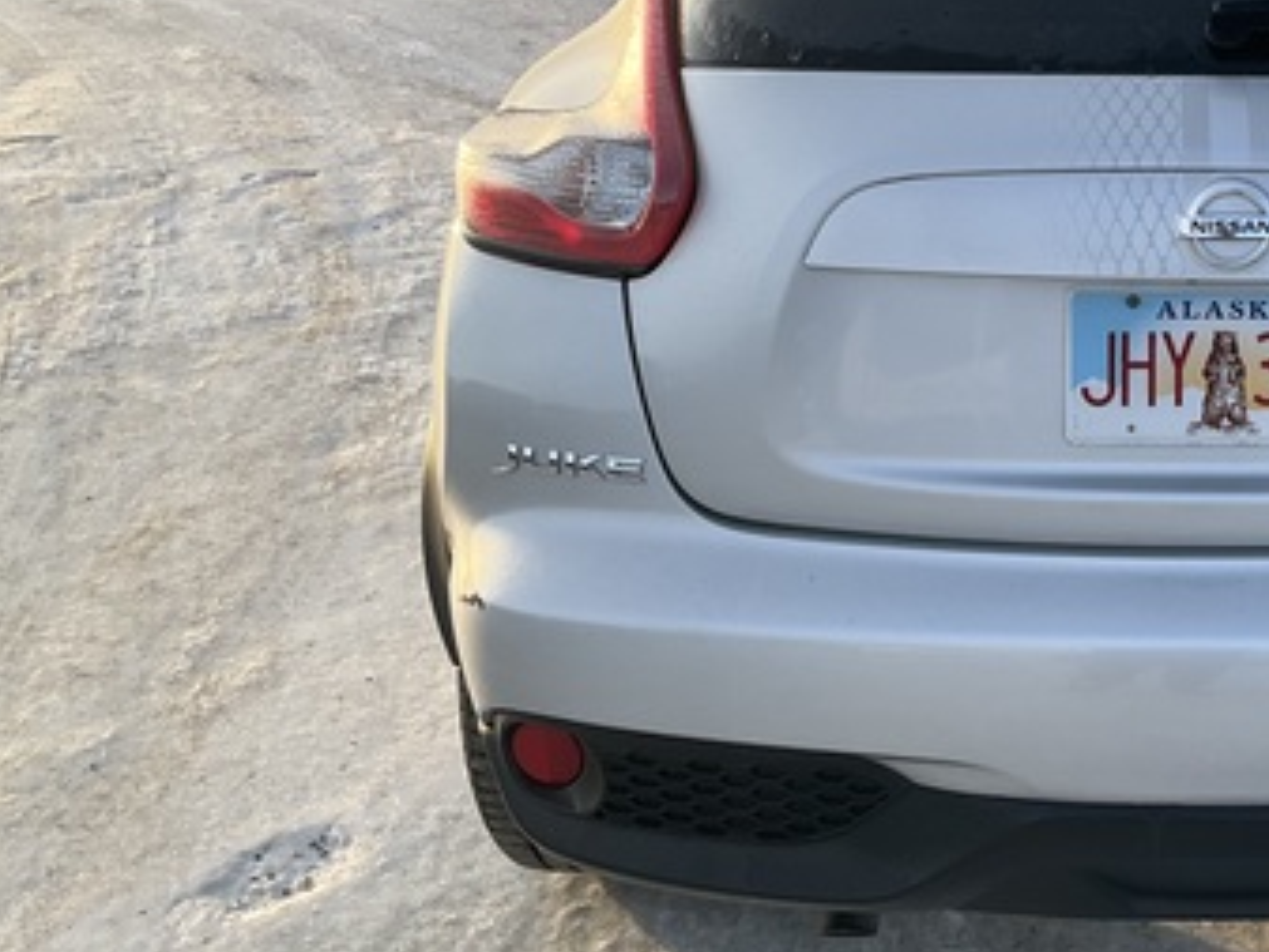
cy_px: 252
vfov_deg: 26.3
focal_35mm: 55
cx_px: 1190
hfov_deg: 32.8
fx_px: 2017
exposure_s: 1/391
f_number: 1.8
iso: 25
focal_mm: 3
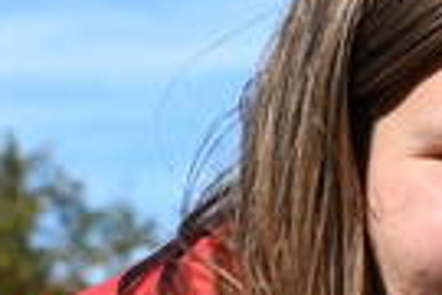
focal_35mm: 273
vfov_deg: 4.8
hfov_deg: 6.8
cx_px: 1323
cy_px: 831
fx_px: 3352
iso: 100
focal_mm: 36
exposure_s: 1/320
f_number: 6.3
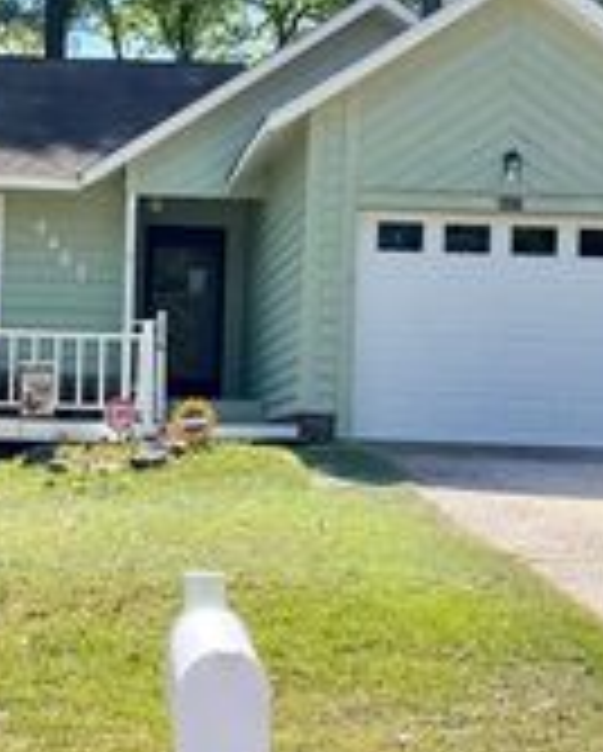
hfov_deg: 19.8
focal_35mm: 76
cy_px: 408
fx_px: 1692
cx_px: 50
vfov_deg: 25.0
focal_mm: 4.2
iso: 32
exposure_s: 1/1825
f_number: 1.6
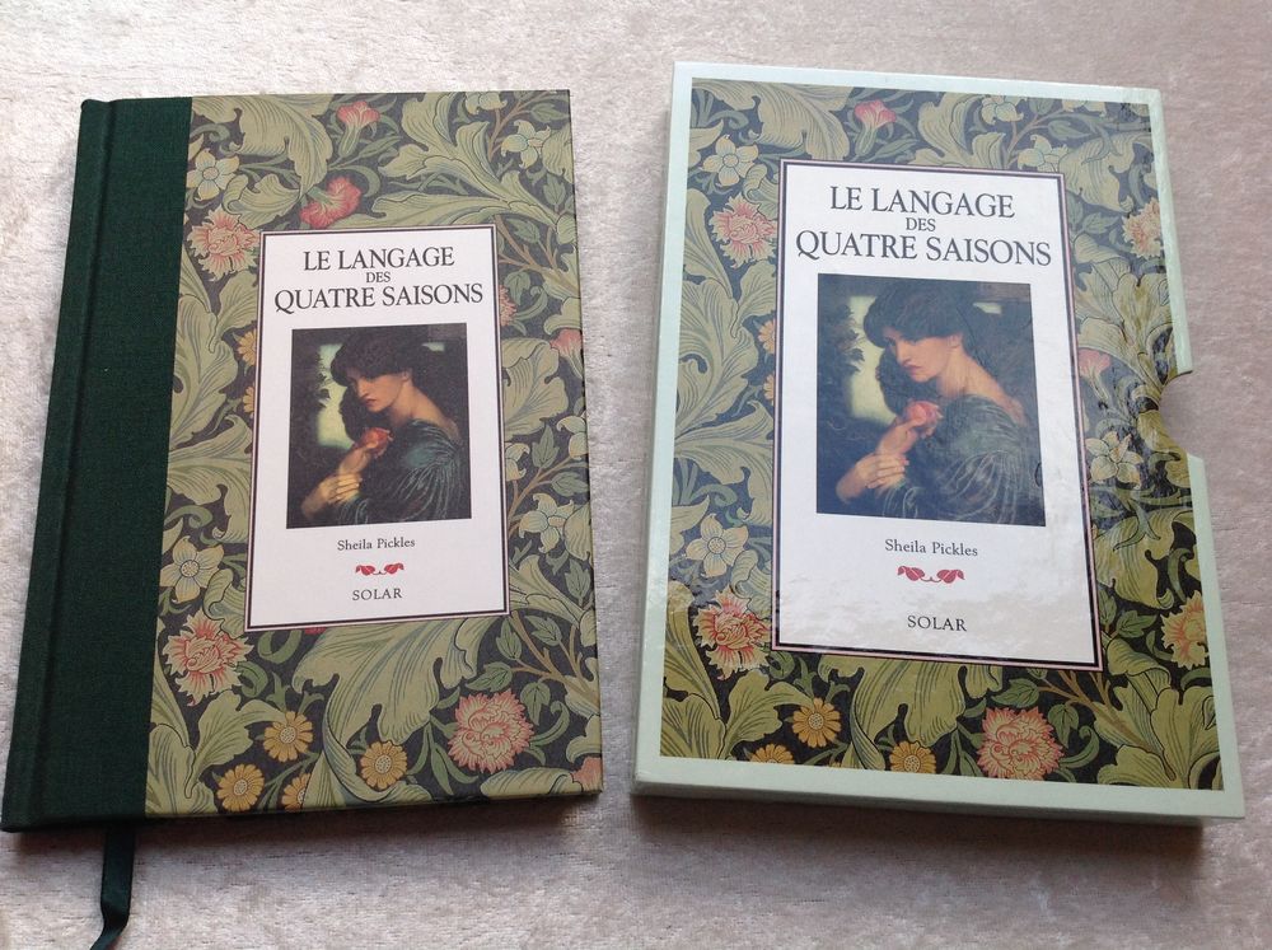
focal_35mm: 35
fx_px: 1284
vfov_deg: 40.6
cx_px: 636
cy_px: 475
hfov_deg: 52.7
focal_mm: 4.28
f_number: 2.4
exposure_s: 1/120
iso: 80
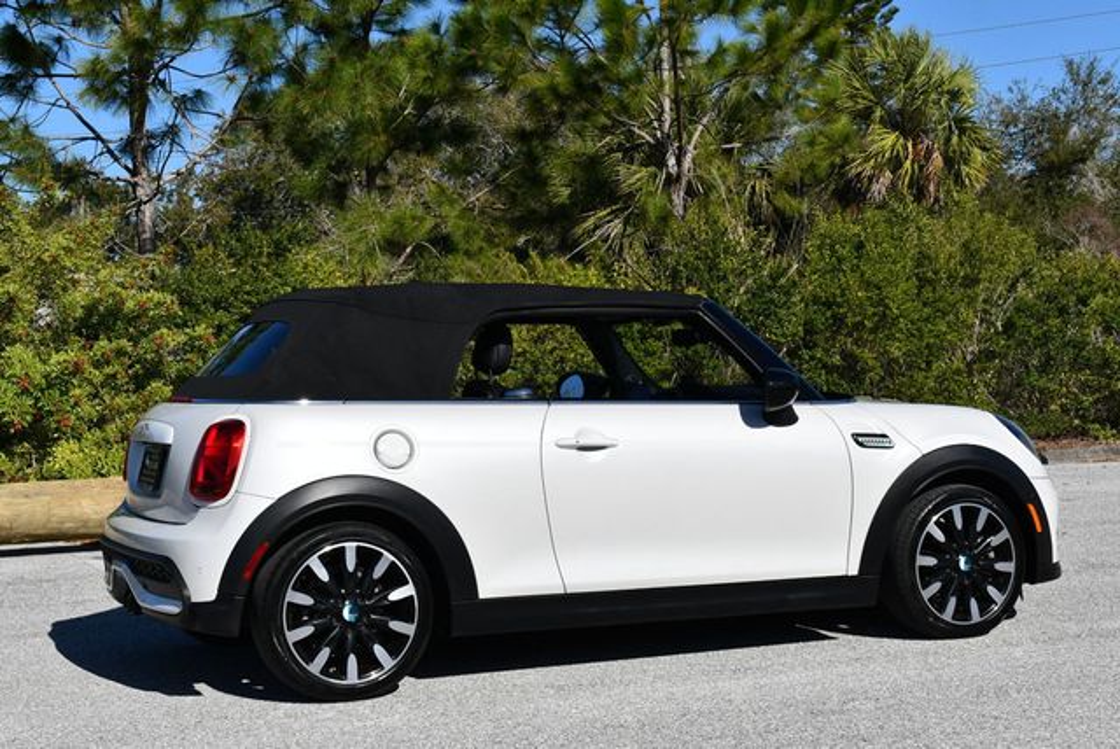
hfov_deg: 33.4
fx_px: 1868
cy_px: 374
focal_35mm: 60
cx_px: 560
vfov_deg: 22.7
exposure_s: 1/320
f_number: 9
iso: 100
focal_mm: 30
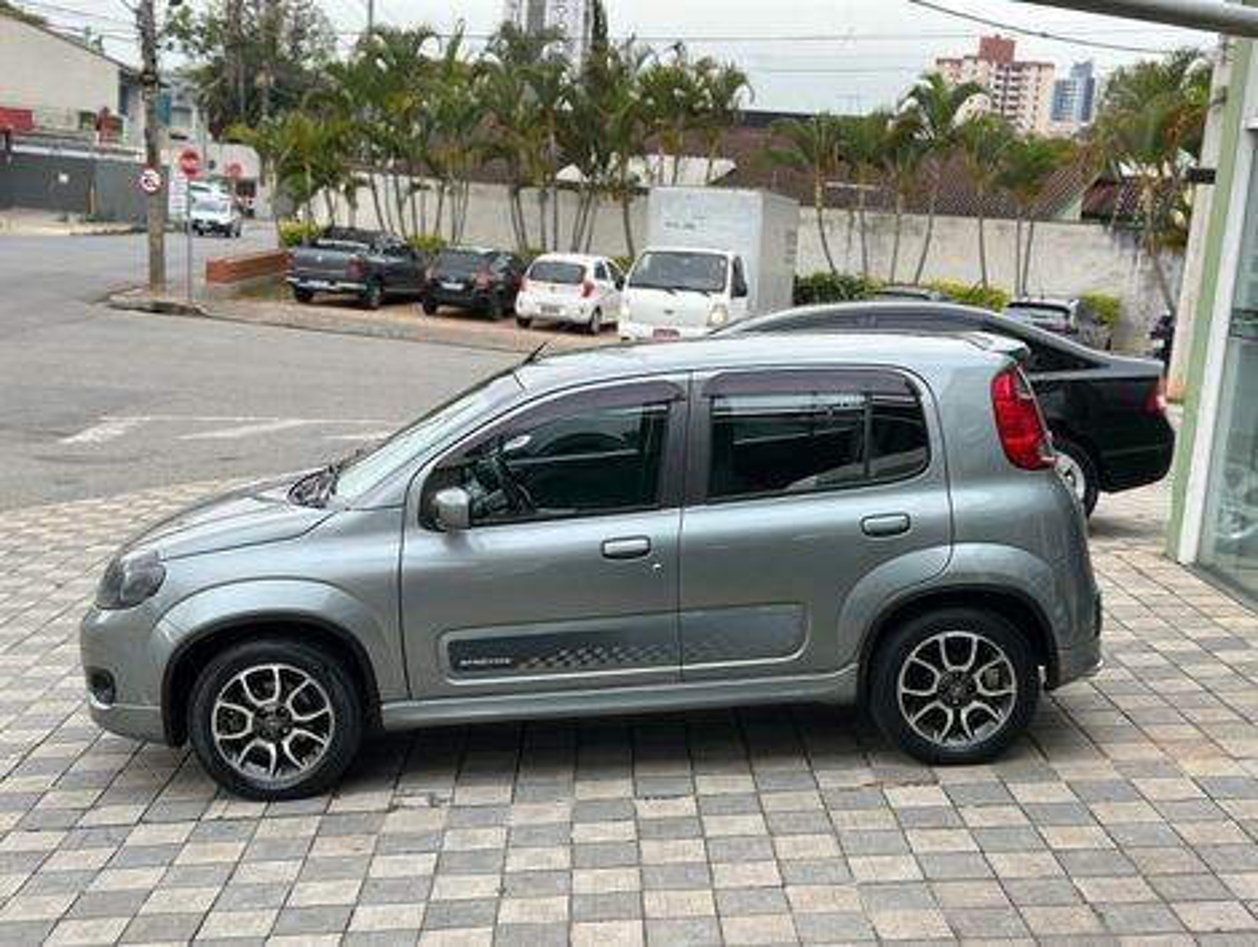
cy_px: 474
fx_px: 1747
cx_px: 629
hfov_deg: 39.6
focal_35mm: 48
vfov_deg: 30.3
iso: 80
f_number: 1.78
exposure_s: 1/361
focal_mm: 6.86
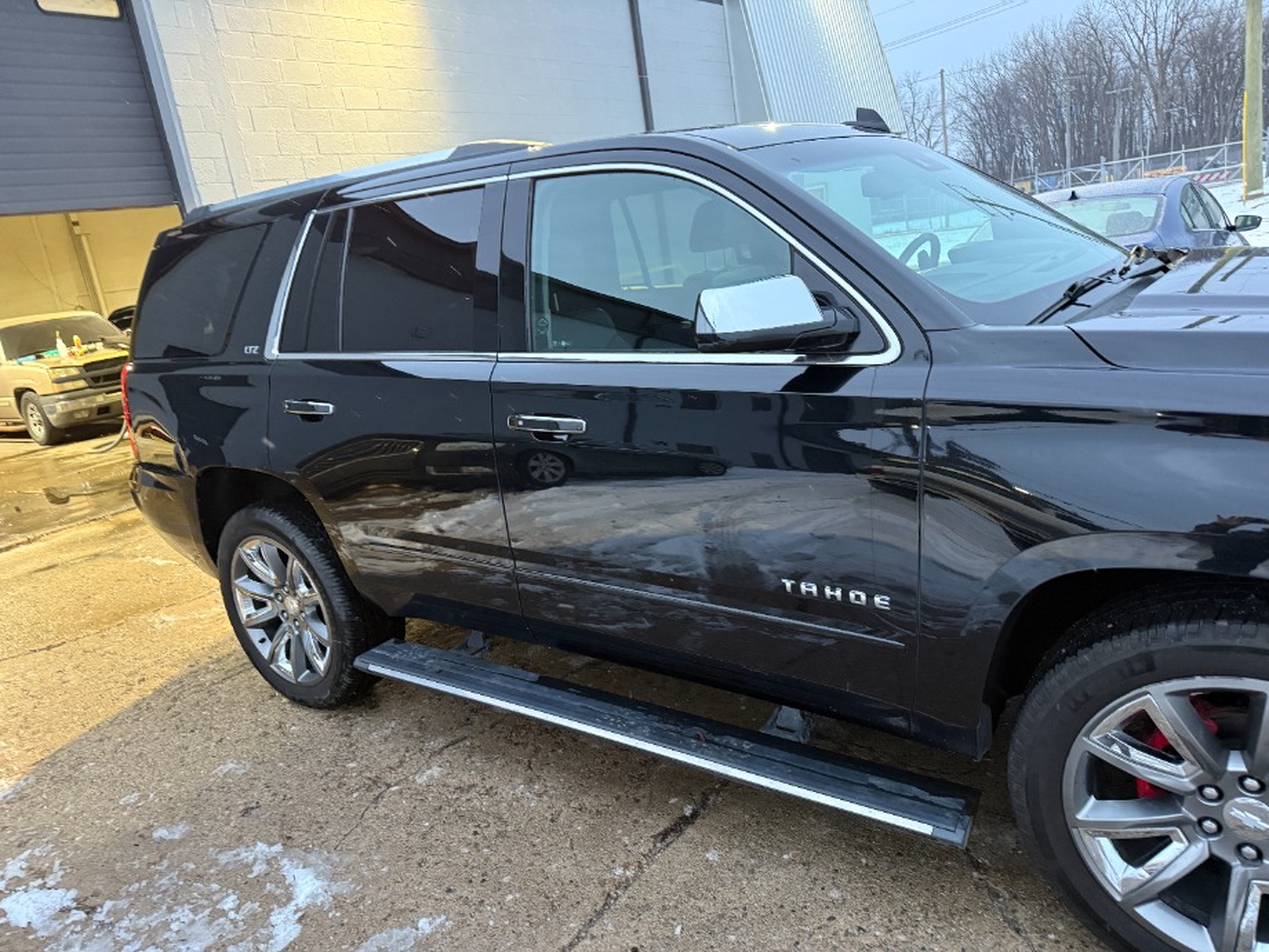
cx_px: 634
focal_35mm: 24
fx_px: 880
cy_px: 476
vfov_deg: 56.8
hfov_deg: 71.6
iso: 640
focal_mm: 6.76
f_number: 1.78
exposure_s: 1/60
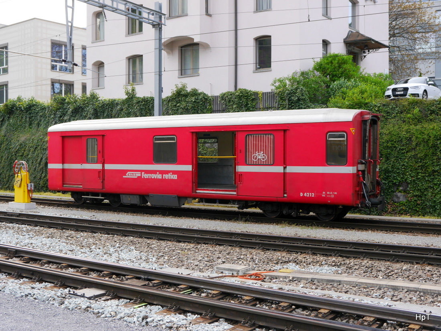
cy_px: 166
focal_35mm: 44
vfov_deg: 32.9
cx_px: 220
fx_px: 561
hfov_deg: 42.9
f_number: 5.6
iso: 160
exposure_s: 1/160
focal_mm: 22
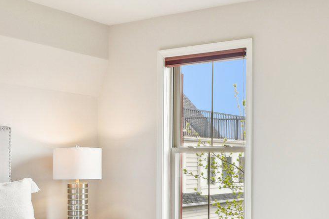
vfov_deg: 27.1
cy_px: 168
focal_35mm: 49
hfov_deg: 36.4
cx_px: 327
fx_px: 448
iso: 400
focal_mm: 16
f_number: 8
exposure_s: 1/80
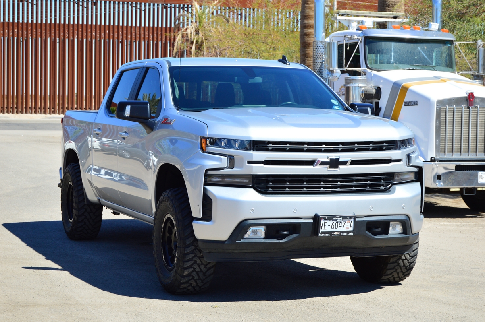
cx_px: 242
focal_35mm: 82
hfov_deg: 24.6
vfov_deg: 16.5
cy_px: 161
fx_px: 1111
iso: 200
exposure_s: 1/500
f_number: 7.1
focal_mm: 55
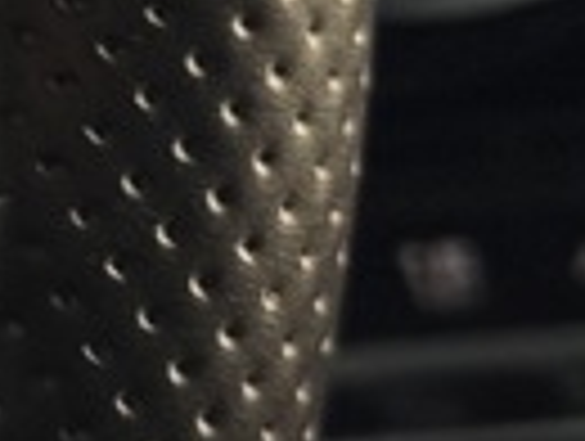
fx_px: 4995
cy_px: -387
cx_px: -1035
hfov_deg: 6.3
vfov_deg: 5.0
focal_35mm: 295
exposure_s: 1/25
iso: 640
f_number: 1.78
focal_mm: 6.76
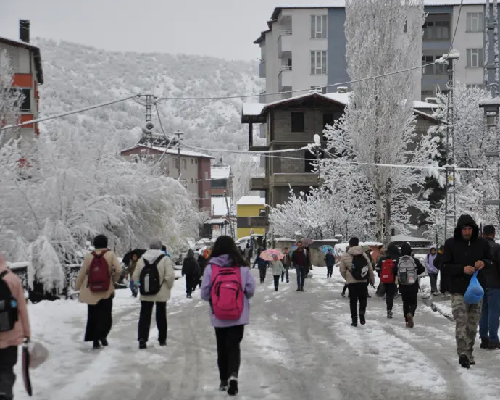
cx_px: 296
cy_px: 199
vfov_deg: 14.8
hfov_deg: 18.4
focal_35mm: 104
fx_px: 1539
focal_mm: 58
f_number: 5.6
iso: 200
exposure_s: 1/125
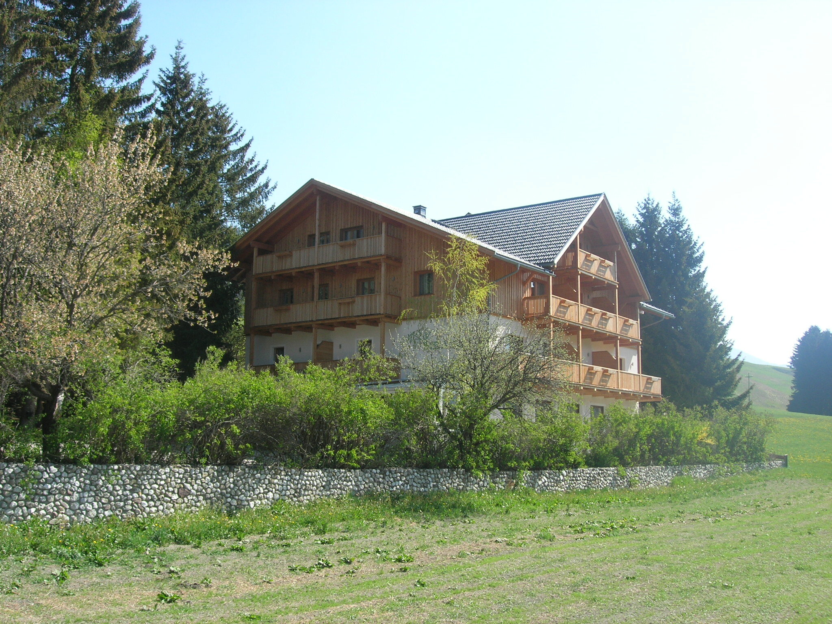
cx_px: 416
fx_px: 913
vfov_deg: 37.7
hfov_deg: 49.0
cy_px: 312
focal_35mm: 38
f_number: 4.8
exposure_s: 1/274
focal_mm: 7.8
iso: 64
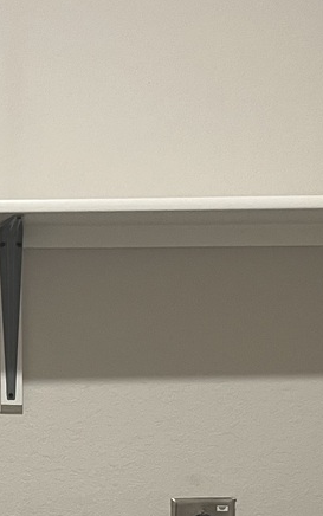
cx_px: -5
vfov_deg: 21.8
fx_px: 1280
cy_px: 536
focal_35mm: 91
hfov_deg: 14.1
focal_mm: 5.1
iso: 200
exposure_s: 1/60
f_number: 1.6
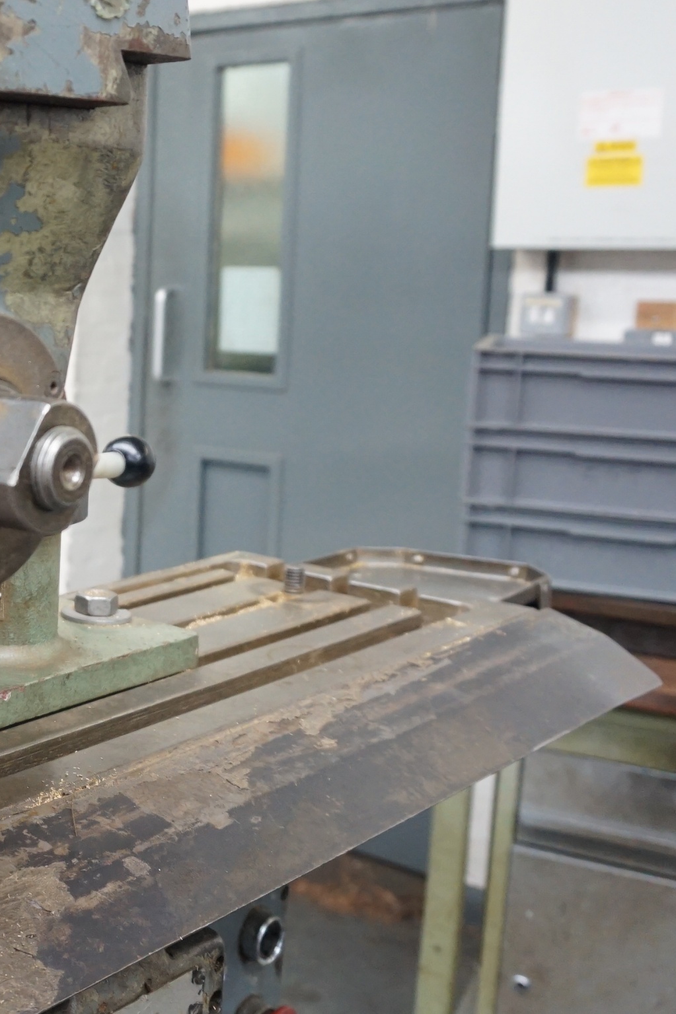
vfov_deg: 38.8
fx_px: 1437
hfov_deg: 22.7
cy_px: 442
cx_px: -270
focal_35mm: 51
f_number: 4
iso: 1250
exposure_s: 1/160
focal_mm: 16
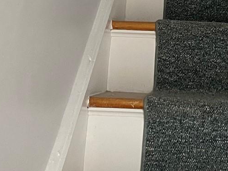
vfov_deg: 12.3
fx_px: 704
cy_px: -162
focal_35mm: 107
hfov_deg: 17.8
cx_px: 243
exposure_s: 1/60
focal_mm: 4.2
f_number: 1.6
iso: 250
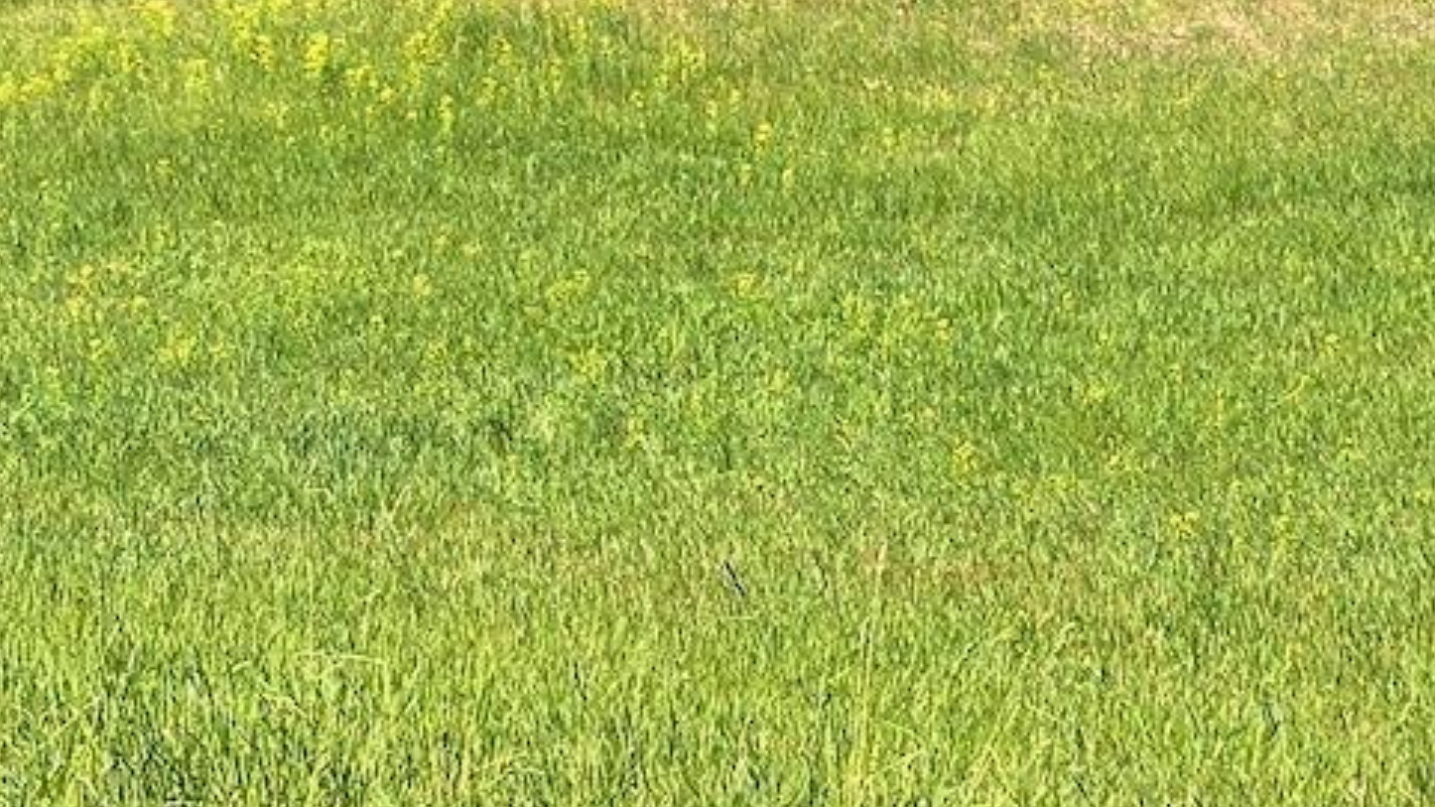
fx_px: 5288
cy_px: -405
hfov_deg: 15.5
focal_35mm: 139
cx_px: 652
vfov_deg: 8.5
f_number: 1.78
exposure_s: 1/1565
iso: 64
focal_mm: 6.86
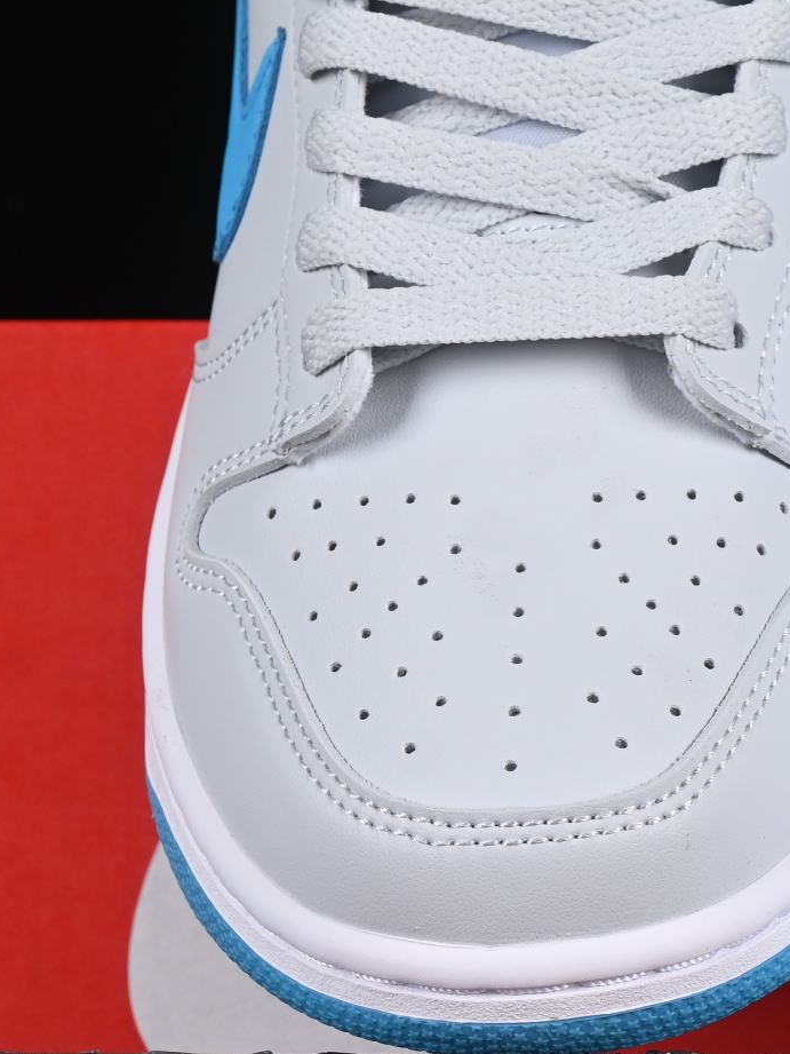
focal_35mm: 218
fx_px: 6632
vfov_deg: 9.1
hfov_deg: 6.8
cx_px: 884
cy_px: 394
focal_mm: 50
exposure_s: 1/80
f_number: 8
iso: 160
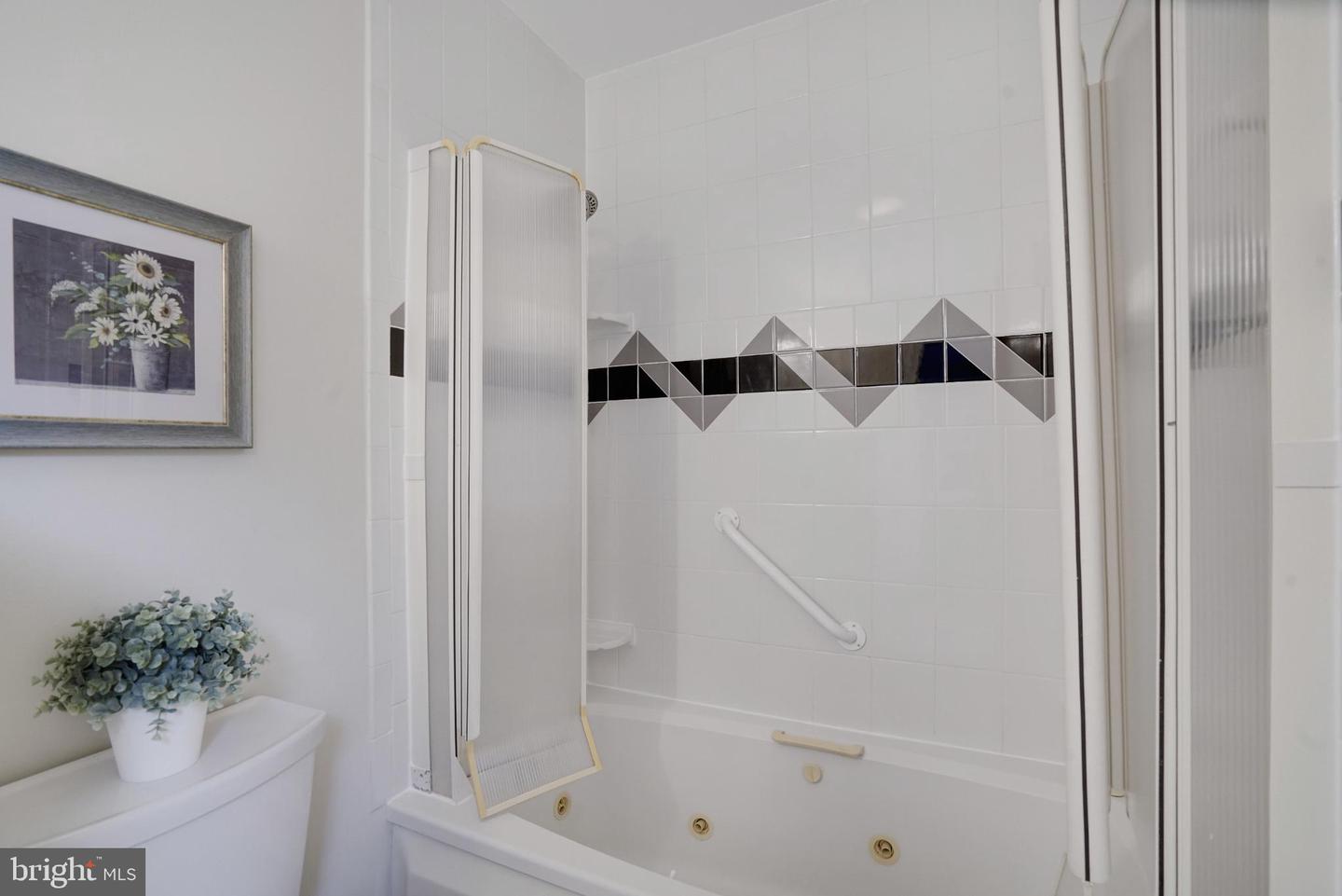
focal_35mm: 16
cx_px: 671
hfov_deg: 96.7
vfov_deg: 73.8
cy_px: 448
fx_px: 597
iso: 1250
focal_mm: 16
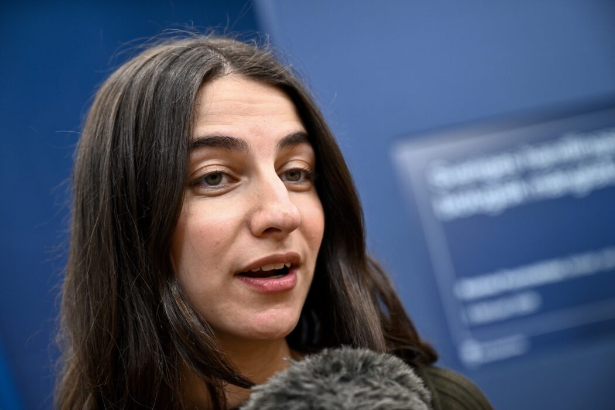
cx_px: 308
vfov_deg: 19.5
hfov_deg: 28.8
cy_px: 205
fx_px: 1196
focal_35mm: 70
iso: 1000
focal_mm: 70
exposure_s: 1/250
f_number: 4
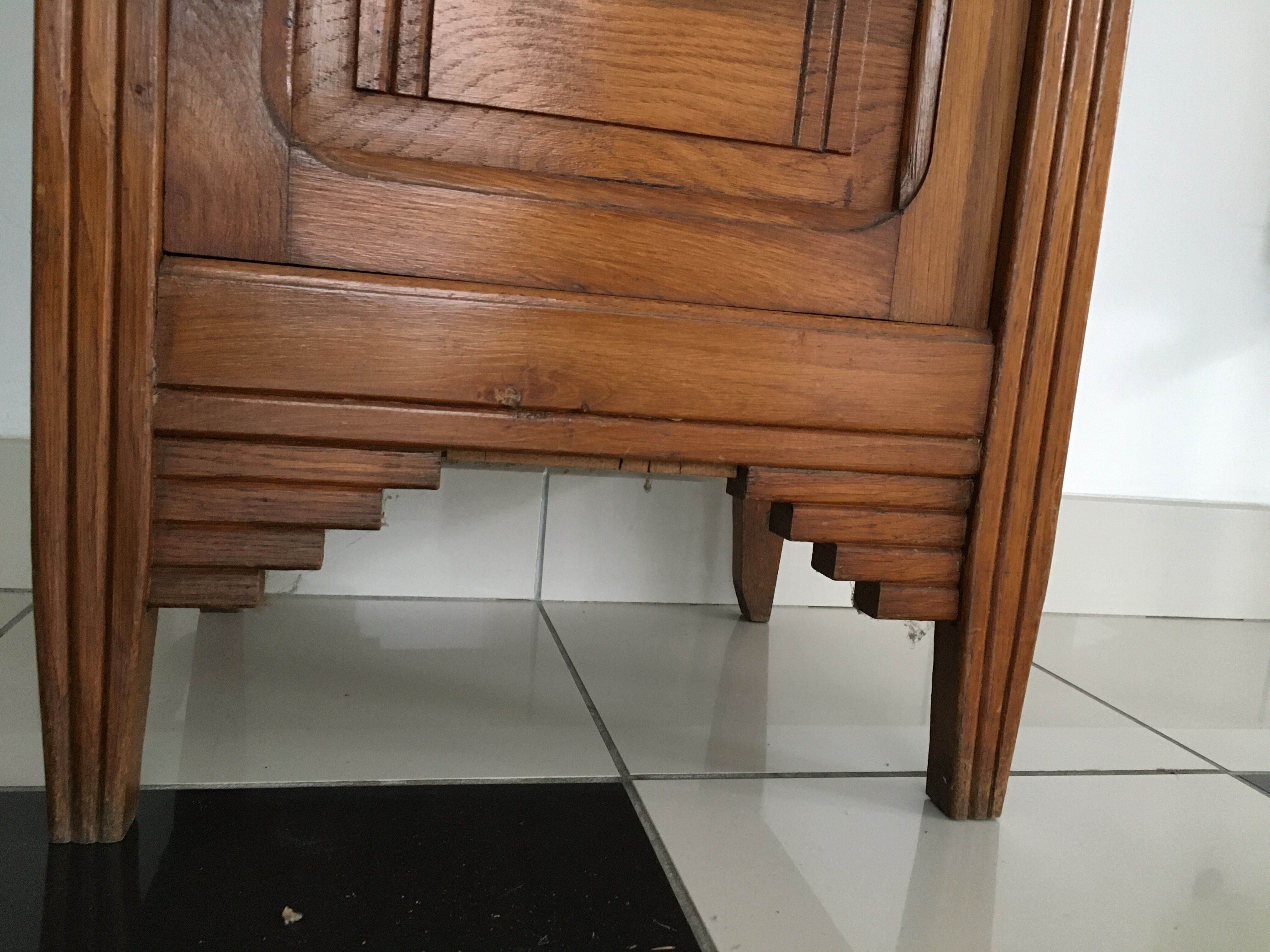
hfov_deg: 61.7
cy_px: 476
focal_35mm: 29
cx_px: 635
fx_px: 1064
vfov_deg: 48.2
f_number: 2.2
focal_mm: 4.15
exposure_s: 1/17
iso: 200
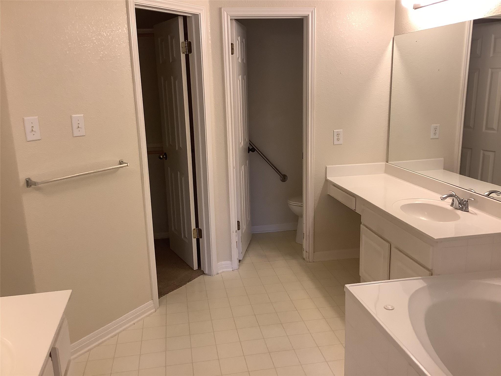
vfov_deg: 45.4
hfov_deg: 58.4
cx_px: 250
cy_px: 188
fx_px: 449
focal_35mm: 31
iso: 100
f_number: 2.4
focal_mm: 3.3
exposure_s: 1/60
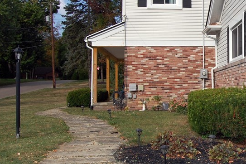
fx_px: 369
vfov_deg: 25.0
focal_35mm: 54
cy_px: 70
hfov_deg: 34.3
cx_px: 233
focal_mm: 18
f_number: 10
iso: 200
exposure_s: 1/400
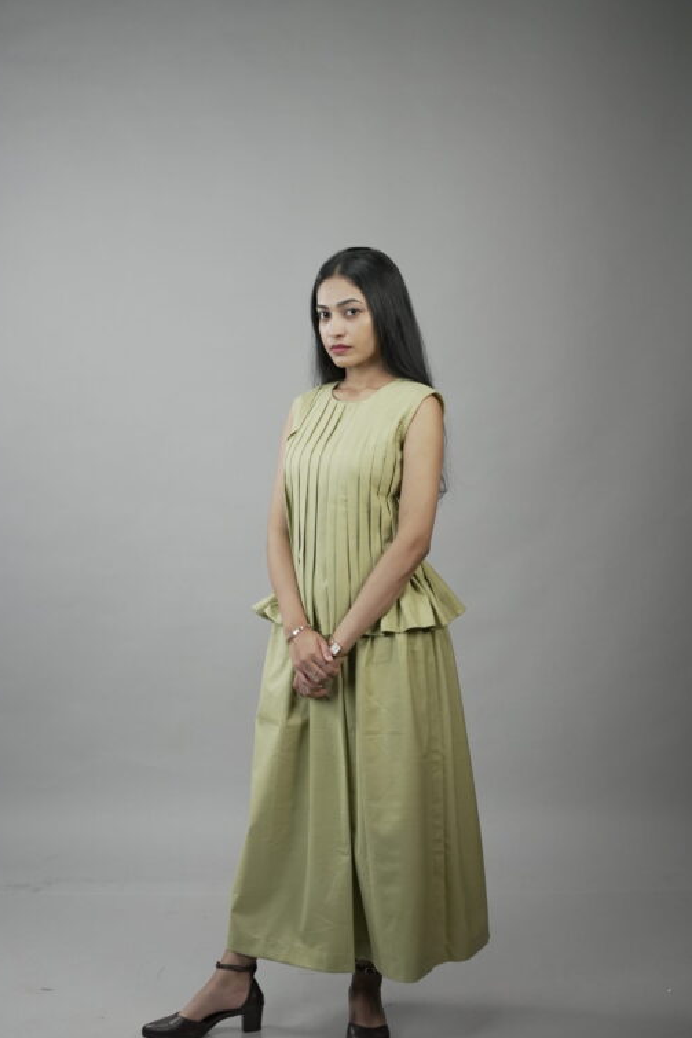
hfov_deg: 21.9
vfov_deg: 32.4
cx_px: 305
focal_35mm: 62
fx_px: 1788
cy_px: 527
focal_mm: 35
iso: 1000
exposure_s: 1/800
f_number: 2
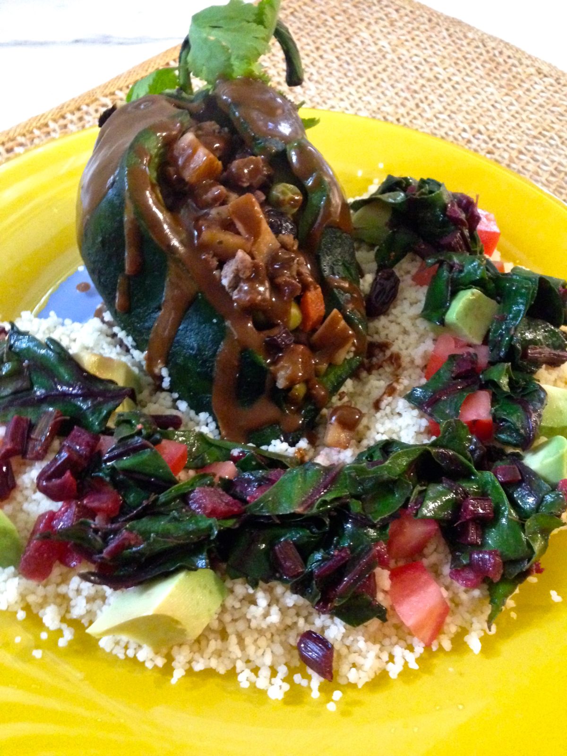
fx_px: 721
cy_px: 378
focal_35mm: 33
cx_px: 284
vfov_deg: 55.4
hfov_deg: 42.9
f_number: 2.4
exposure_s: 1/15
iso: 640
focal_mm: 4.12
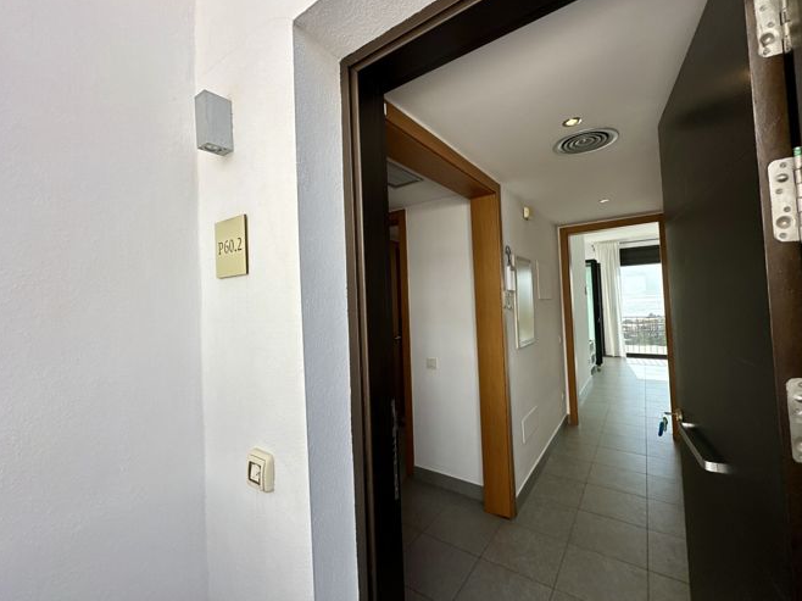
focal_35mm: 15
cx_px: 403
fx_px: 347
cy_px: 289
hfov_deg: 98.2
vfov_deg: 81.7
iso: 50
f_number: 2.2
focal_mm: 2.22
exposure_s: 1/1135
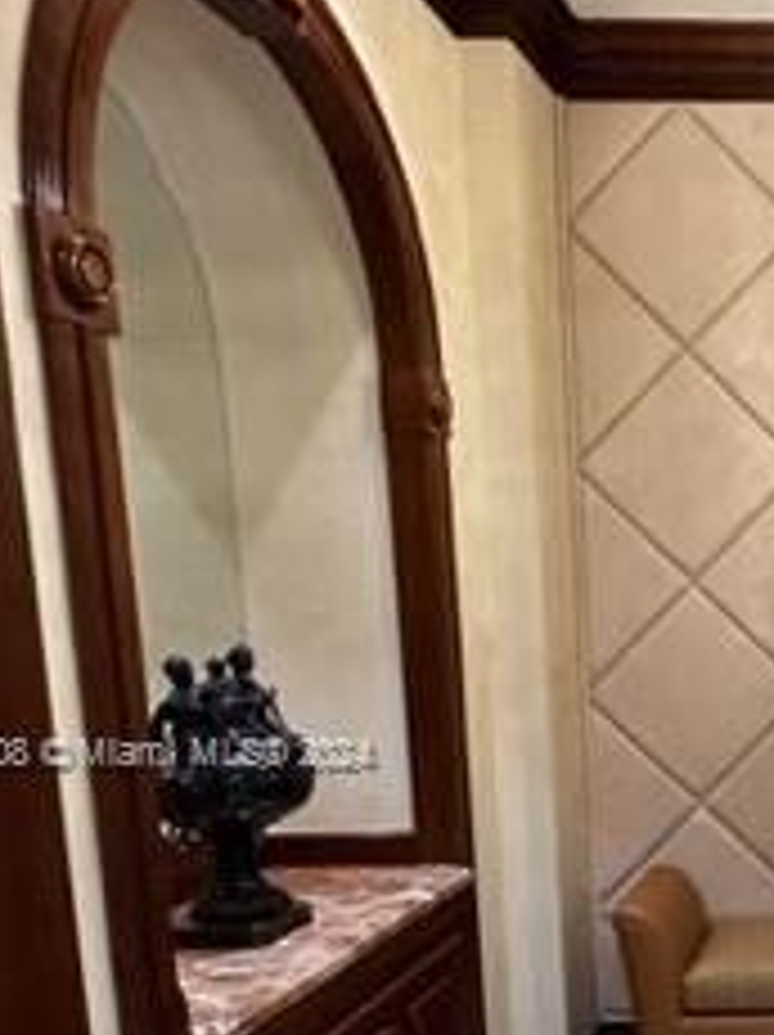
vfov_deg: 46.5
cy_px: 756
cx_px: 936
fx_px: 1165
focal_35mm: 39
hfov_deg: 30.9
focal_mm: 2.22
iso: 640
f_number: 2.2
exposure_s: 1/60
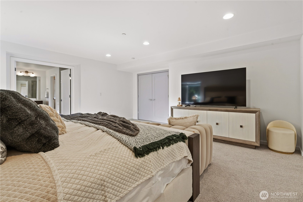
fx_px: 135
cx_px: 152
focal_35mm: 16
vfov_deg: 73.7
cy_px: 101
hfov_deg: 96.7
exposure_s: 1/13
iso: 100
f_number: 11
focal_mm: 16
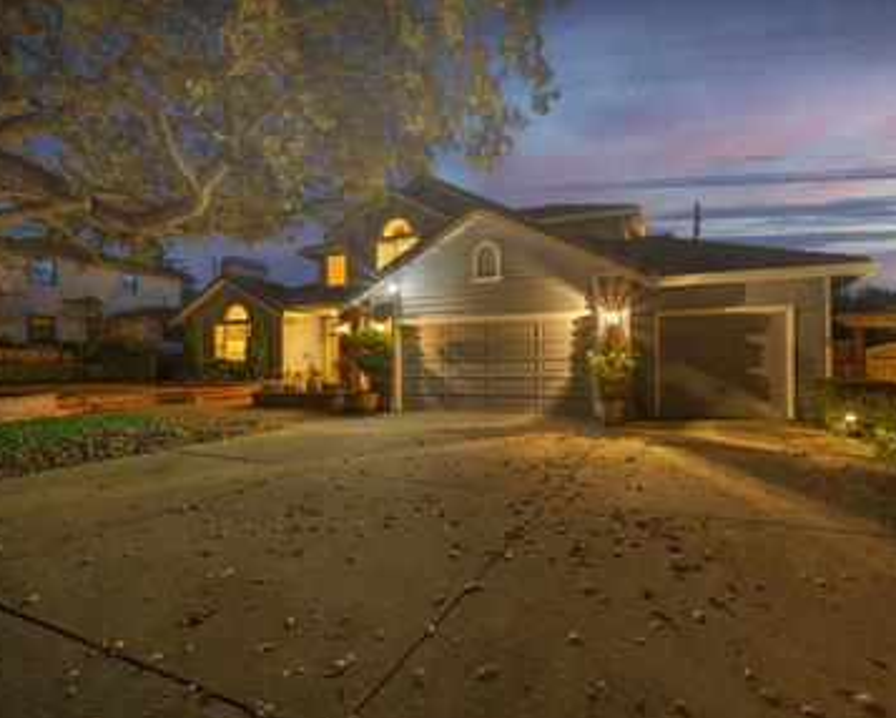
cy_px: 359
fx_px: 425
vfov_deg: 80.4
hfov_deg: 92.1
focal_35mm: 16
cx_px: 528
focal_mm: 14
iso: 400
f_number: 11
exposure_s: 13
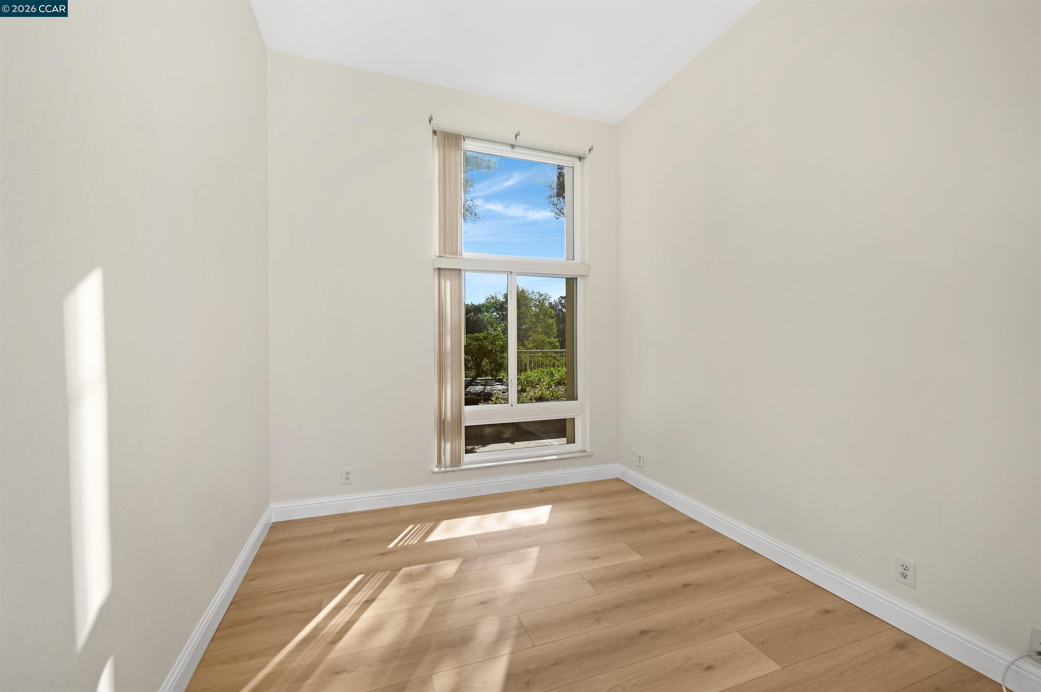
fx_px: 405
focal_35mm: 14
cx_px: 520
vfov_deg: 81.1
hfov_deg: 104.3
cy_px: 346
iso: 320
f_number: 14
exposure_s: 1/30
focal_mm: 14
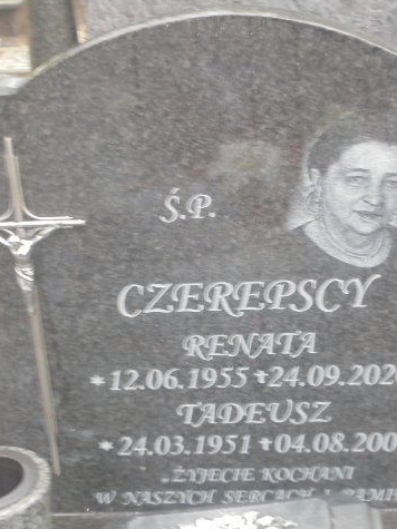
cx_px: 243
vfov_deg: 29.4
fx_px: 1010
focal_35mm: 66
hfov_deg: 22.2
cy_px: 264
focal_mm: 8.9
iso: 400
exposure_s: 1/20
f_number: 4.8
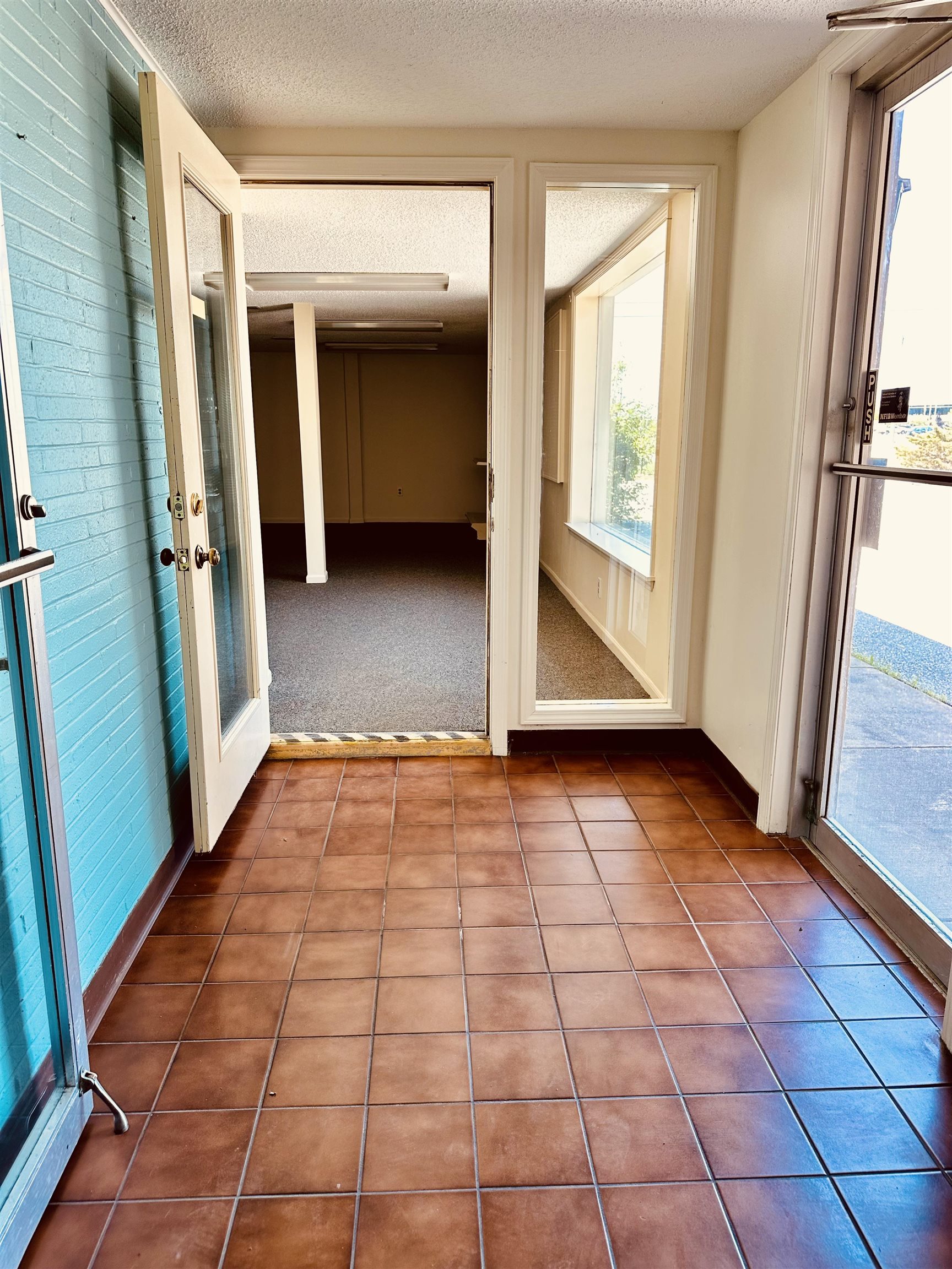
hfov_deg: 56.8
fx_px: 880
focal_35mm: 24
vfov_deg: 71.6
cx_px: 476
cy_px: 634
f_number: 1.78
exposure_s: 1/120
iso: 80
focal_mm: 6.86
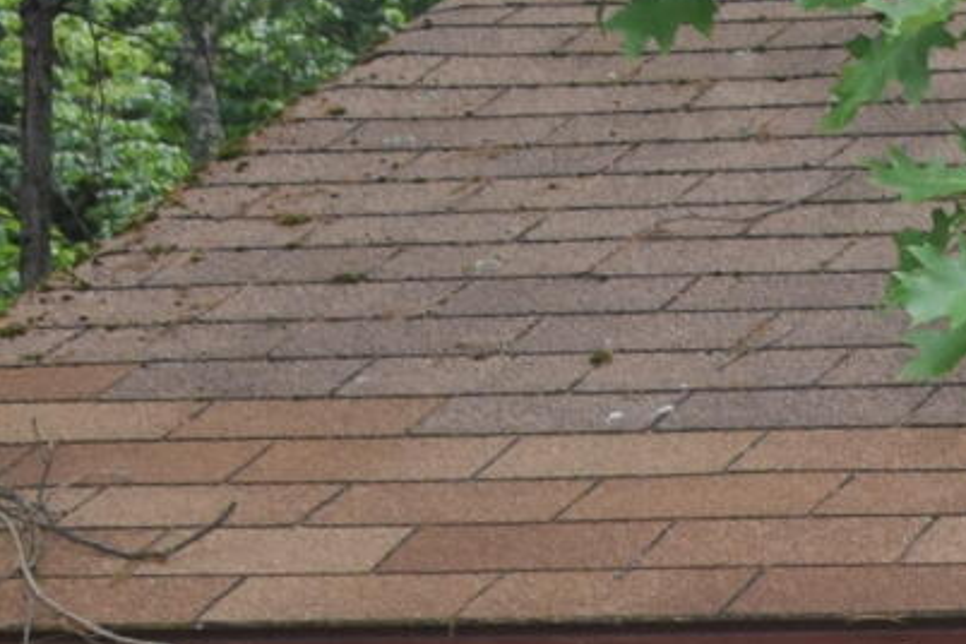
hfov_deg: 8.4
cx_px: 2295
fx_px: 6010
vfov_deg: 5.9
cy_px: 1502
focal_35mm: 224
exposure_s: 1/125
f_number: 5.6
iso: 500
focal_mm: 20
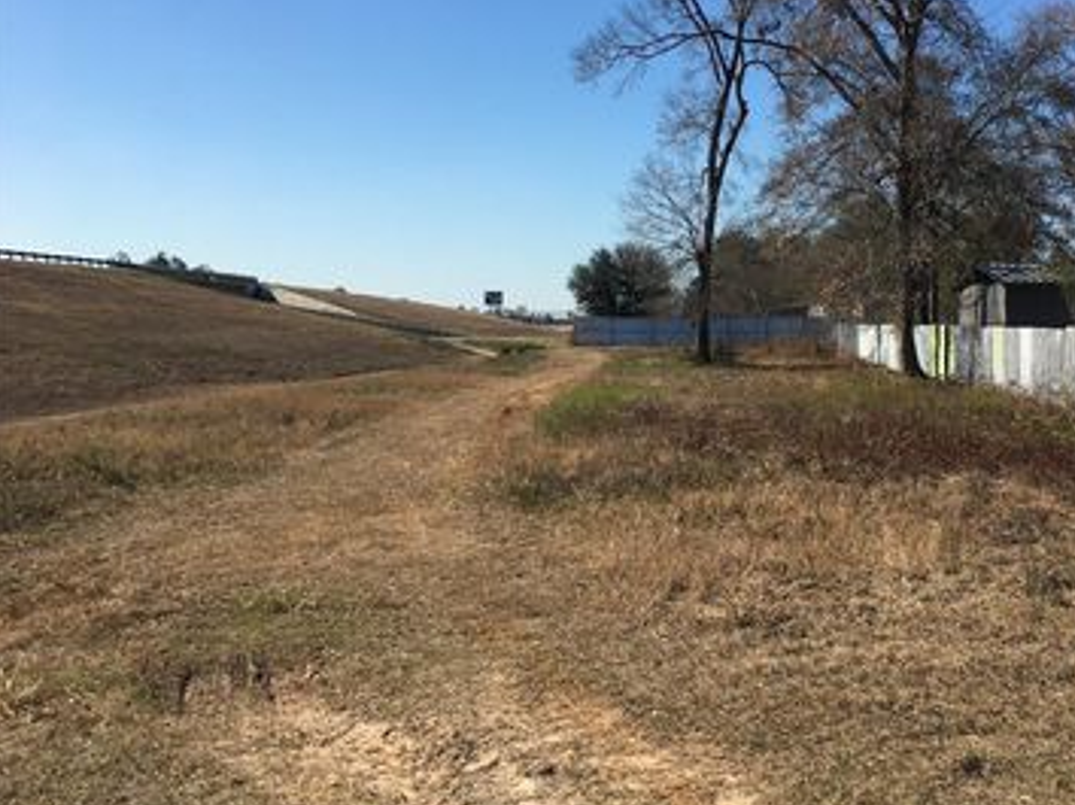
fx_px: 1272
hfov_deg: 44.8
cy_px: 396
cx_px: 750
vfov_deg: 35.1
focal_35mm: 41
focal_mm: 4.15
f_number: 2.2
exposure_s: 1/2024
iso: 25
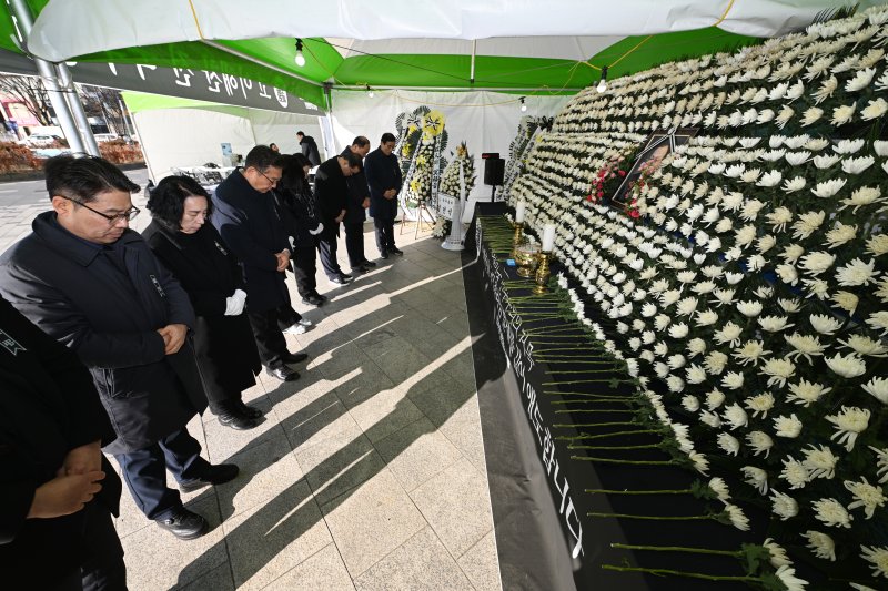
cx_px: 444
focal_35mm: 14
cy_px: 296
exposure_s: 1/200
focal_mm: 14
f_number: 5.6
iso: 100
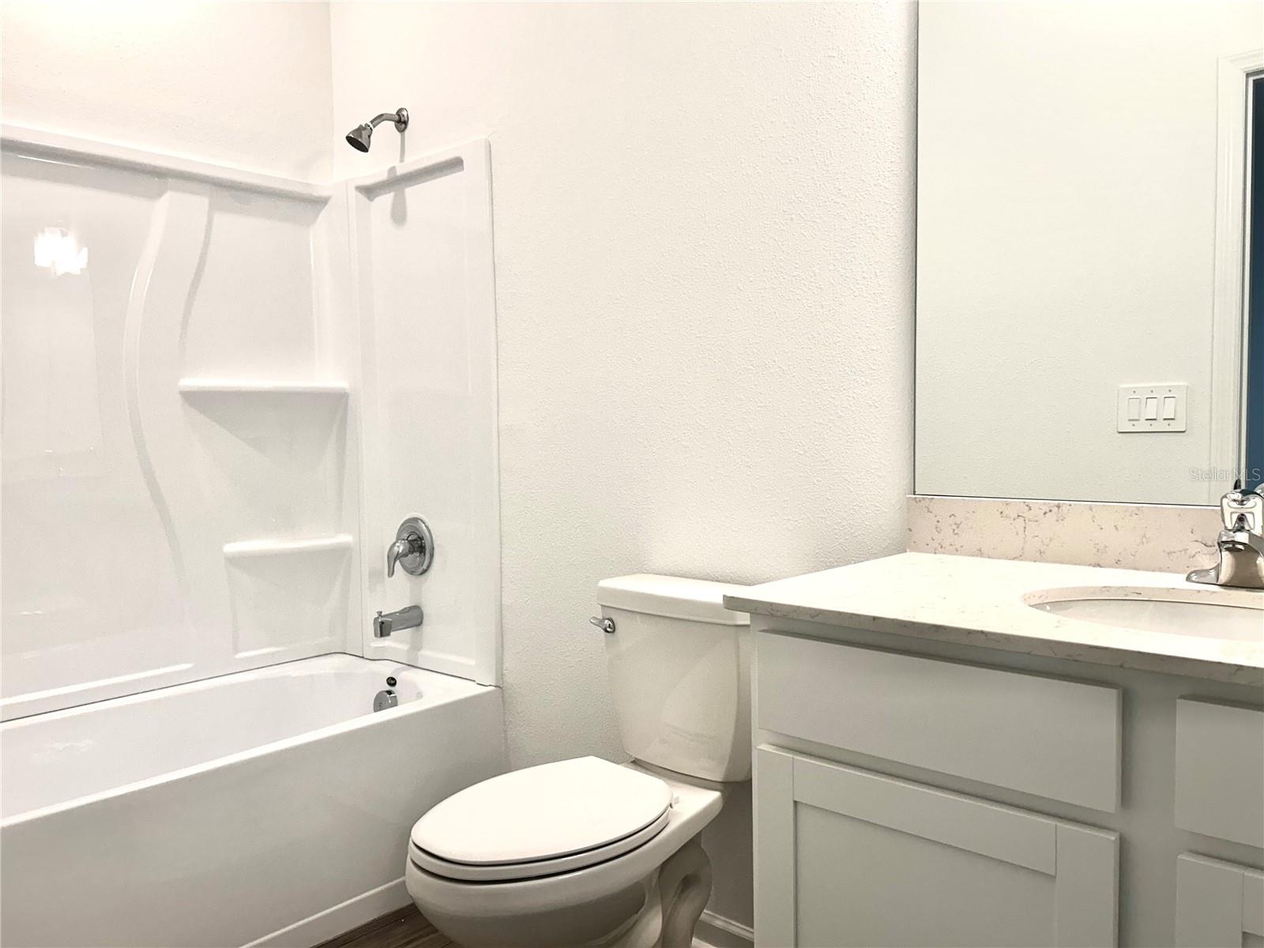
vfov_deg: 53.1
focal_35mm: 26
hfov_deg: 67.3
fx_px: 949
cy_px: 474
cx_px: 632
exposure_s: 1/120
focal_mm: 5.7
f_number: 1.5
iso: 50
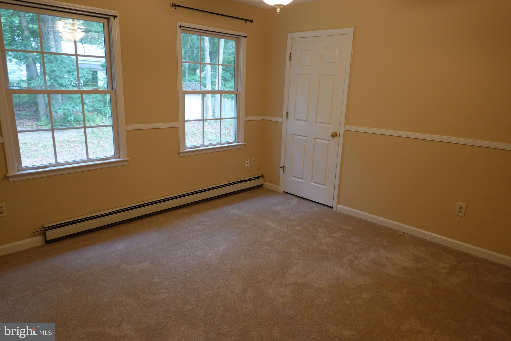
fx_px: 341
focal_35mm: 24
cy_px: 170
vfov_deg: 53.1
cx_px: 256
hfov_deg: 73.7
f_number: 2.8
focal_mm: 9
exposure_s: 1/30
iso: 320
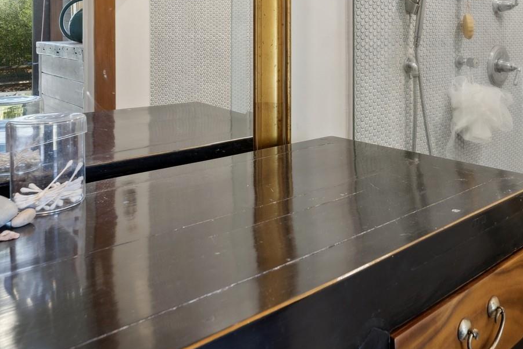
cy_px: 43
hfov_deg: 56.1
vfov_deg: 37.6
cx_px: 346
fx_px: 479
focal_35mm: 33
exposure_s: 1/13
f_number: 8
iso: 800
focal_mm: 16.5
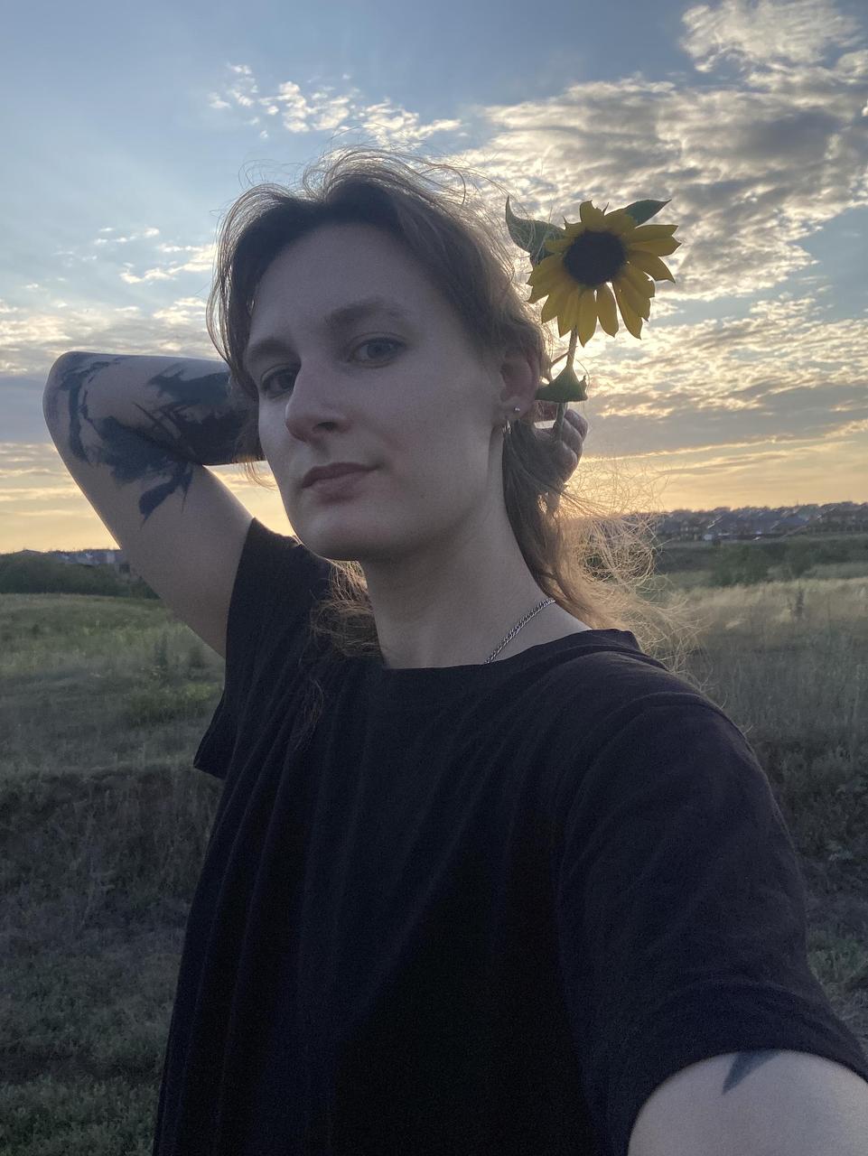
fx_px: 1069
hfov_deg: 44.2
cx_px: 434
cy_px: 578
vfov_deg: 56.8
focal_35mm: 32
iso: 20
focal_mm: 2.87
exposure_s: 1/1115
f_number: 2.2
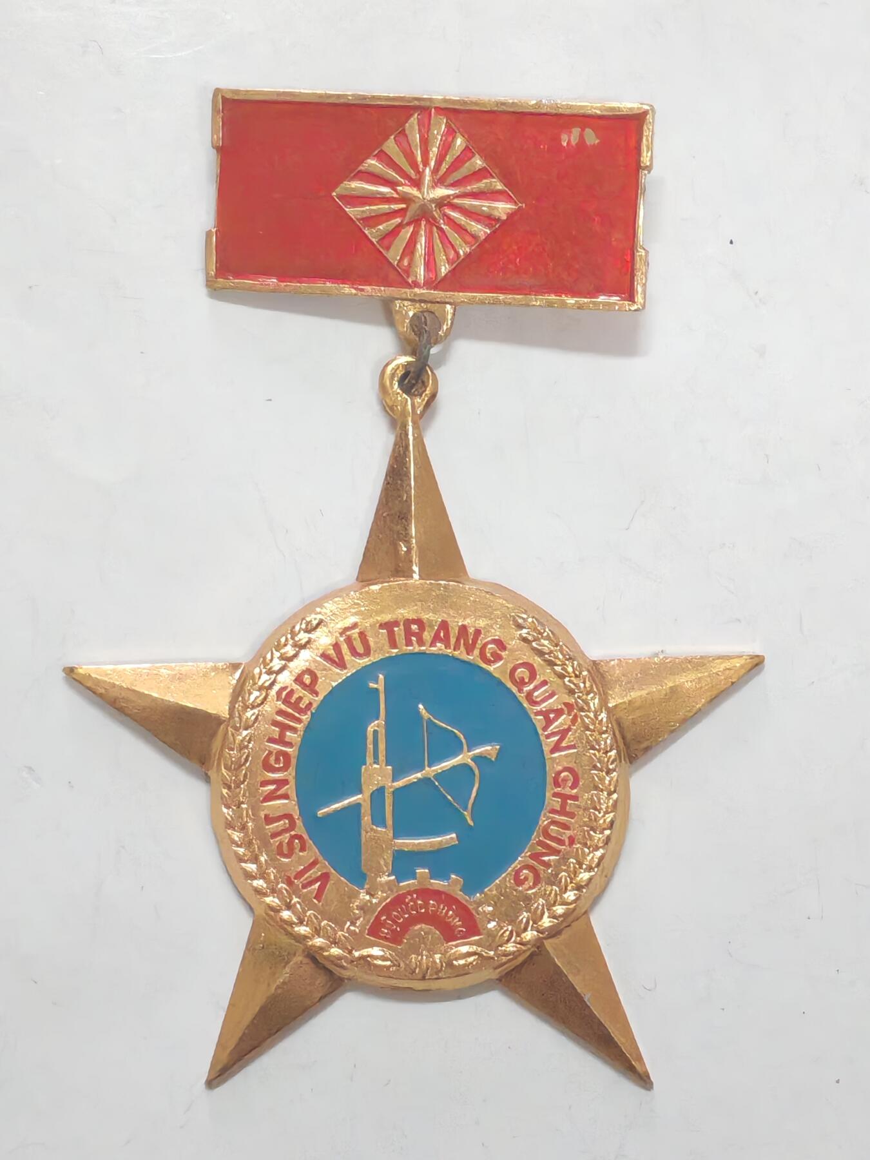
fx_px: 3552
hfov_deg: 14.0
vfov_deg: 18.5
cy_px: 580
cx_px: 435
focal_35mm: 106
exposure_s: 1/33
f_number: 1.95
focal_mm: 5.52
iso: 1000
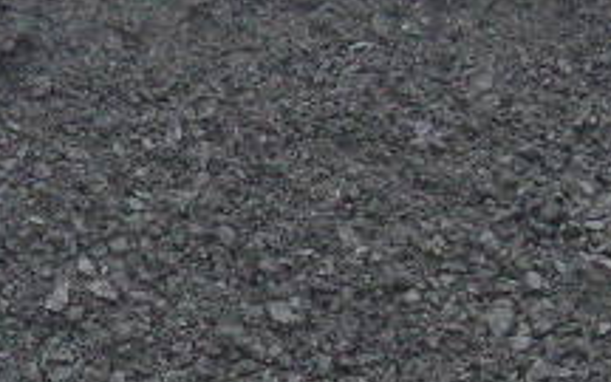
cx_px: 107
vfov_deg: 6.9
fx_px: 3180
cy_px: 224
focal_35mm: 191
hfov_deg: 10.9
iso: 158
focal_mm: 6.4
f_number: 3
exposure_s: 1/60.1
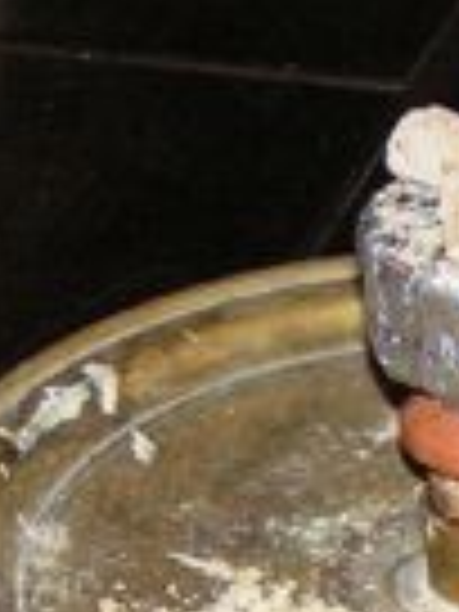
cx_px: 594
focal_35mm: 231
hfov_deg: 6.4
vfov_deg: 8.5
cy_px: 567
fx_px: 4084
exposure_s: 1/60
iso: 200
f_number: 3.2
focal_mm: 8.2
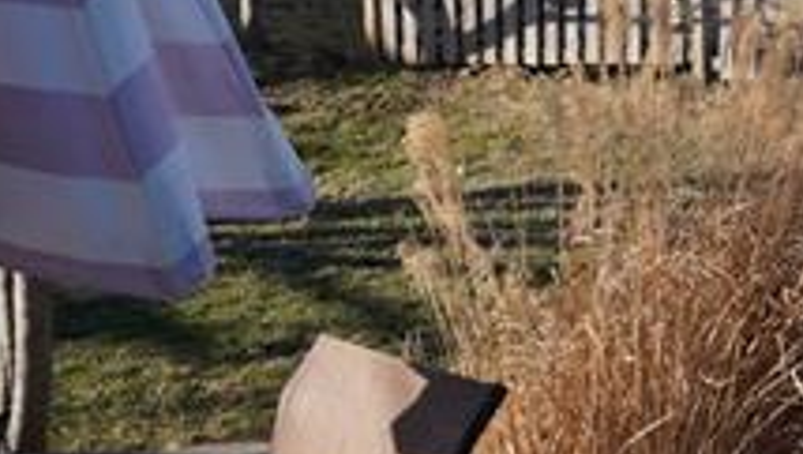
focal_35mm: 85
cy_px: -203
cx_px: 1182
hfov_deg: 21.3
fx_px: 1812
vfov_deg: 13.5
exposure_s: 1/320
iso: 200
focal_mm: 17
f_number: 8
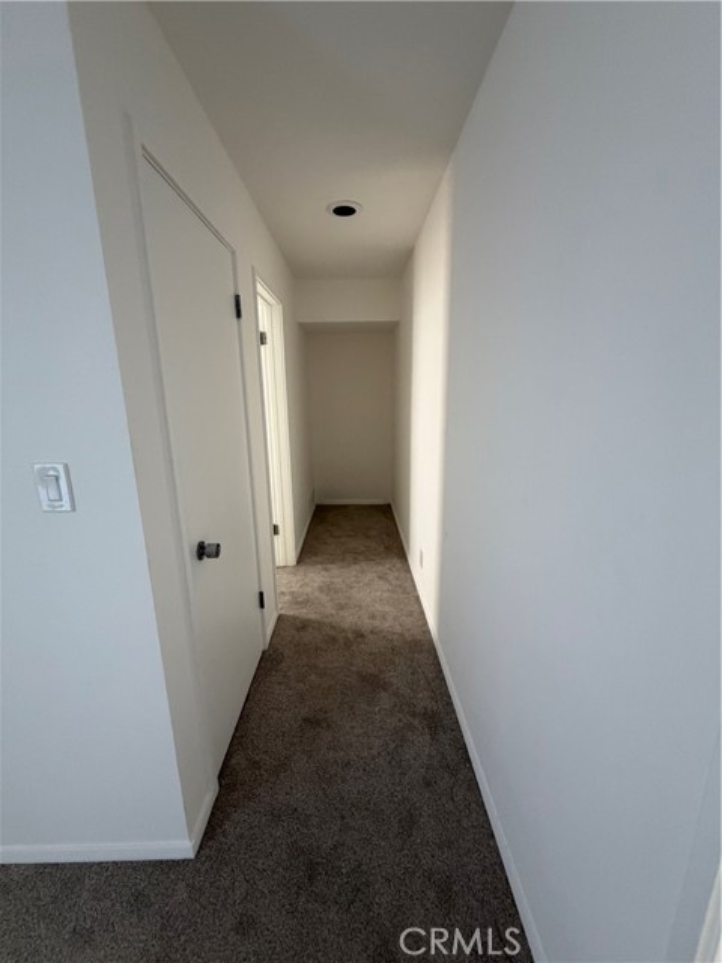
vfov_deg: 102.1
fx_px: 389
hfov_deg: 85.7
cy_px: 482
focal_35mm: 14
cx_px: 361
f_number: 2.2
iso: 320
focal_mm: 2.22
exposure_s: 1/74
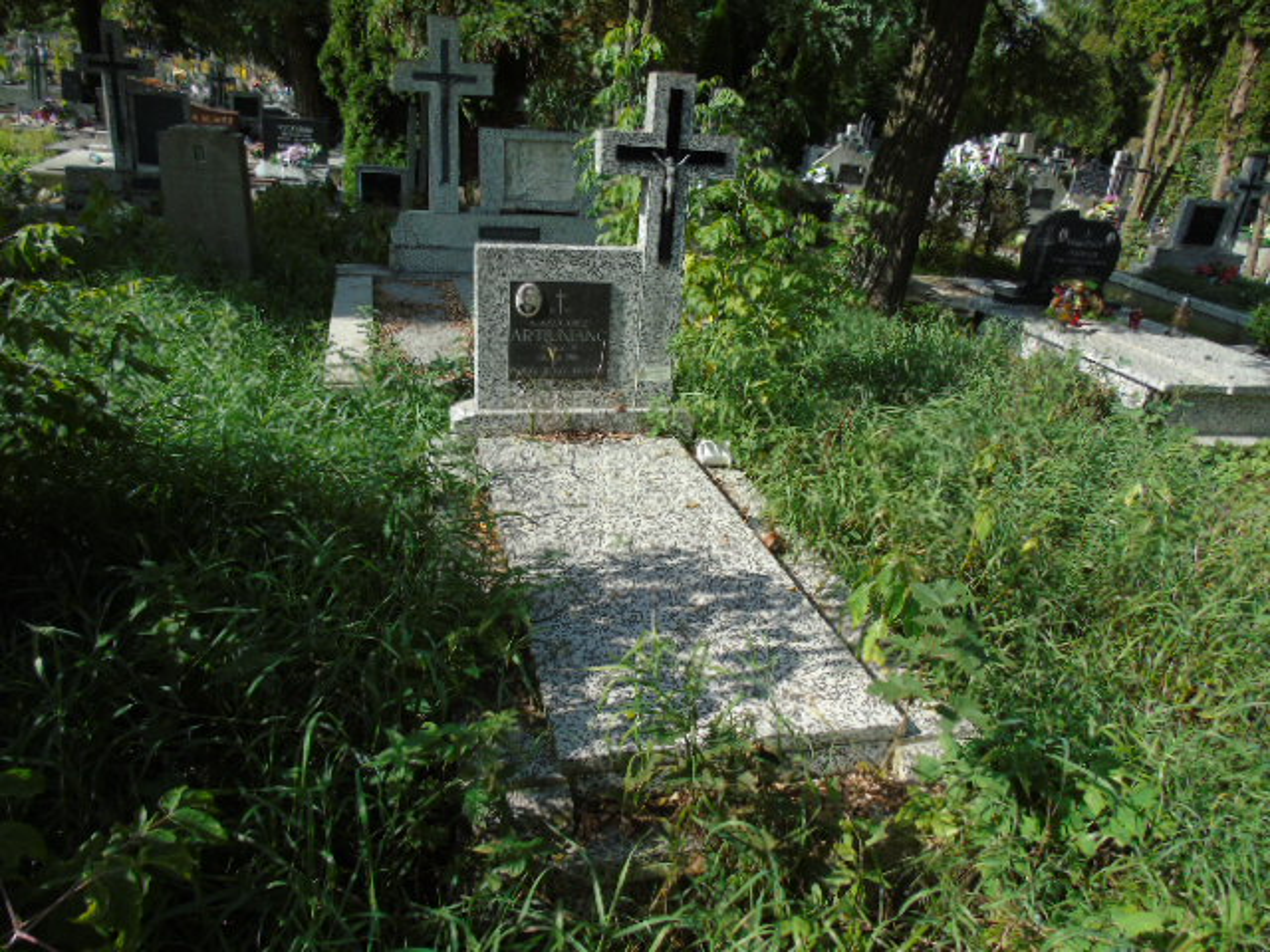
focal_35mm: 25
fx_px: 917
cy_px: 476
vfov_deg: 54.9
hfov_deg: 69.4
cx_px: 635
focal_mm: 4.4
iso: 80
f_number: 3.4
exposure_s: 1/500
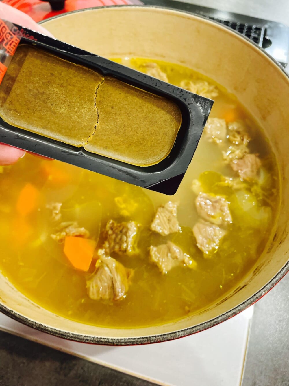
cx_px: 144
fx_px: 289
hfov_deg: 53.1
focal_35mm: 26
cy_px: 193
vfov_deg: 67.3
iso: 250
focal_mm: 4.2
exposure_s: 1/50
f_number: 1.6
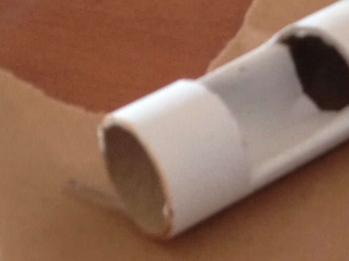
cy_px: 371
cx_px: 397
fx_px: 1684
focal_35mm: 167
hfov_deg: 11.6
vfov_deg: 8.7
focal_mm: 4.28
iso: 100
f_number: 2.4
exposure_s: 1/20
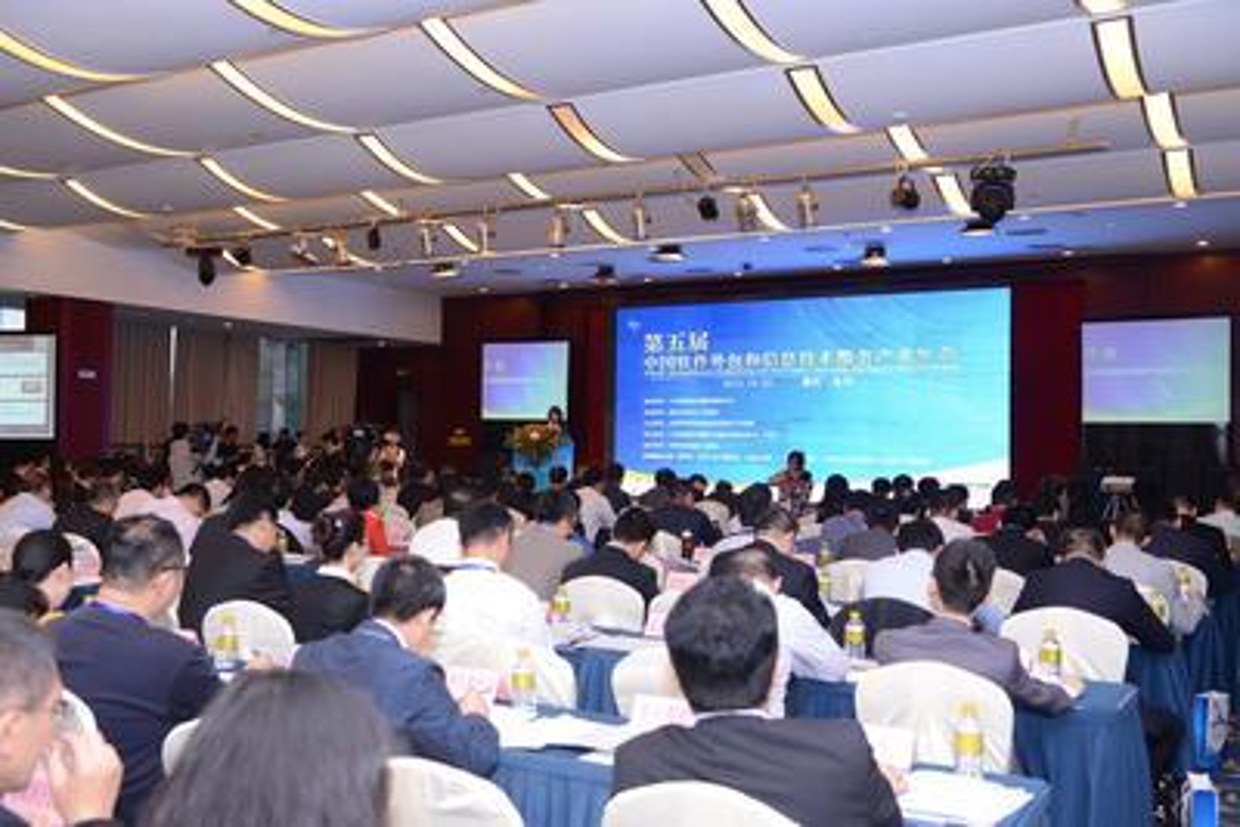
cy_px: 414
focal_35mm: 35
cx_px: 620
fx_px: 1206
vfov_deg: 37.9
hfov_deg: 54.4
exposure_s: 1/200
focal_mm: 35
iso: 2000
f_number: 4.5
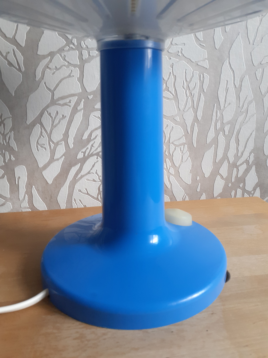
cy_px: 179
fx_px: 279
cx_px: 134
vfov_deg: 65.3
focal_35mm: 27
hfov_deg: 51.4
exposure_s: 1/50
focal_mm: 3.6
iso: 100
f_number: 1.9
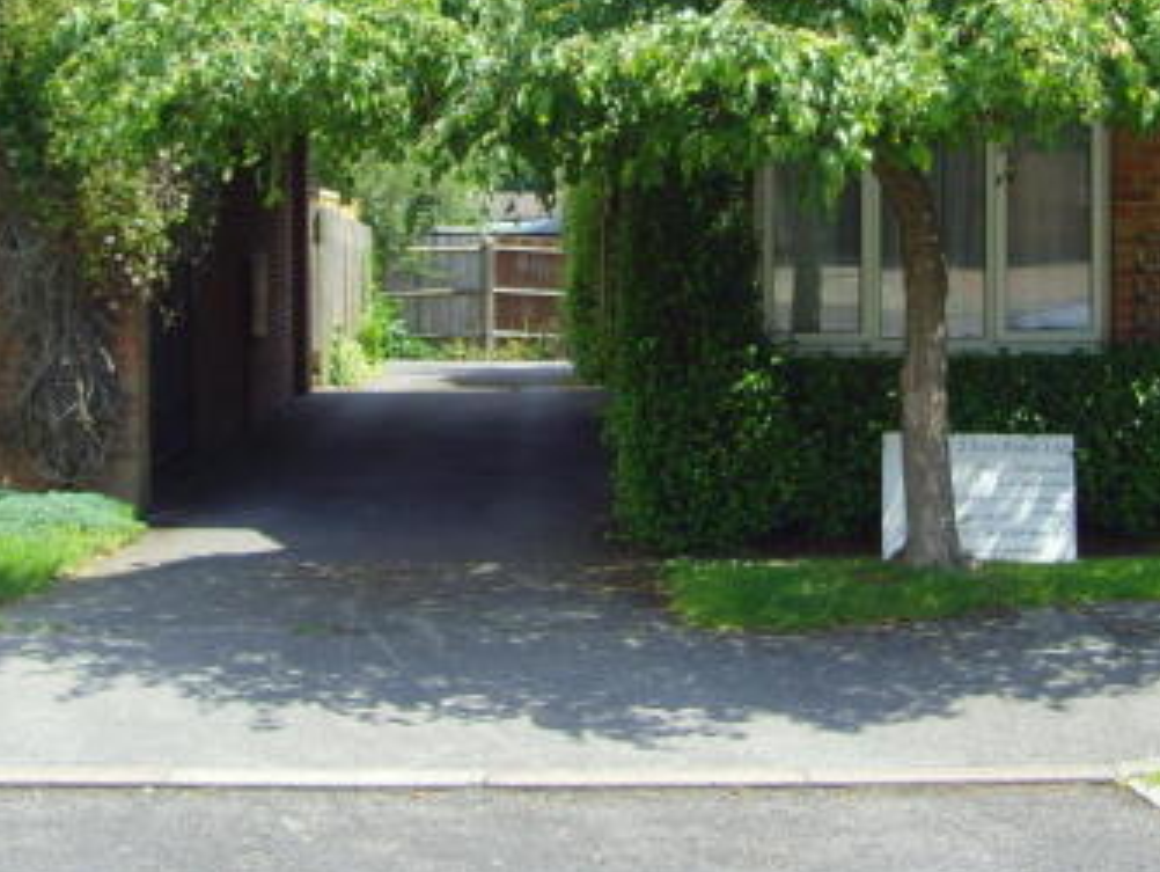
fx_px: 2280
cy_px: 179
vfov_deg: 21.4
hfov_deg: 28.5
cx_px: 700
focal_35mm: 68
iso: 80
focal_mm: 6.6
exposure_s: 1/350
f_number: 3.5
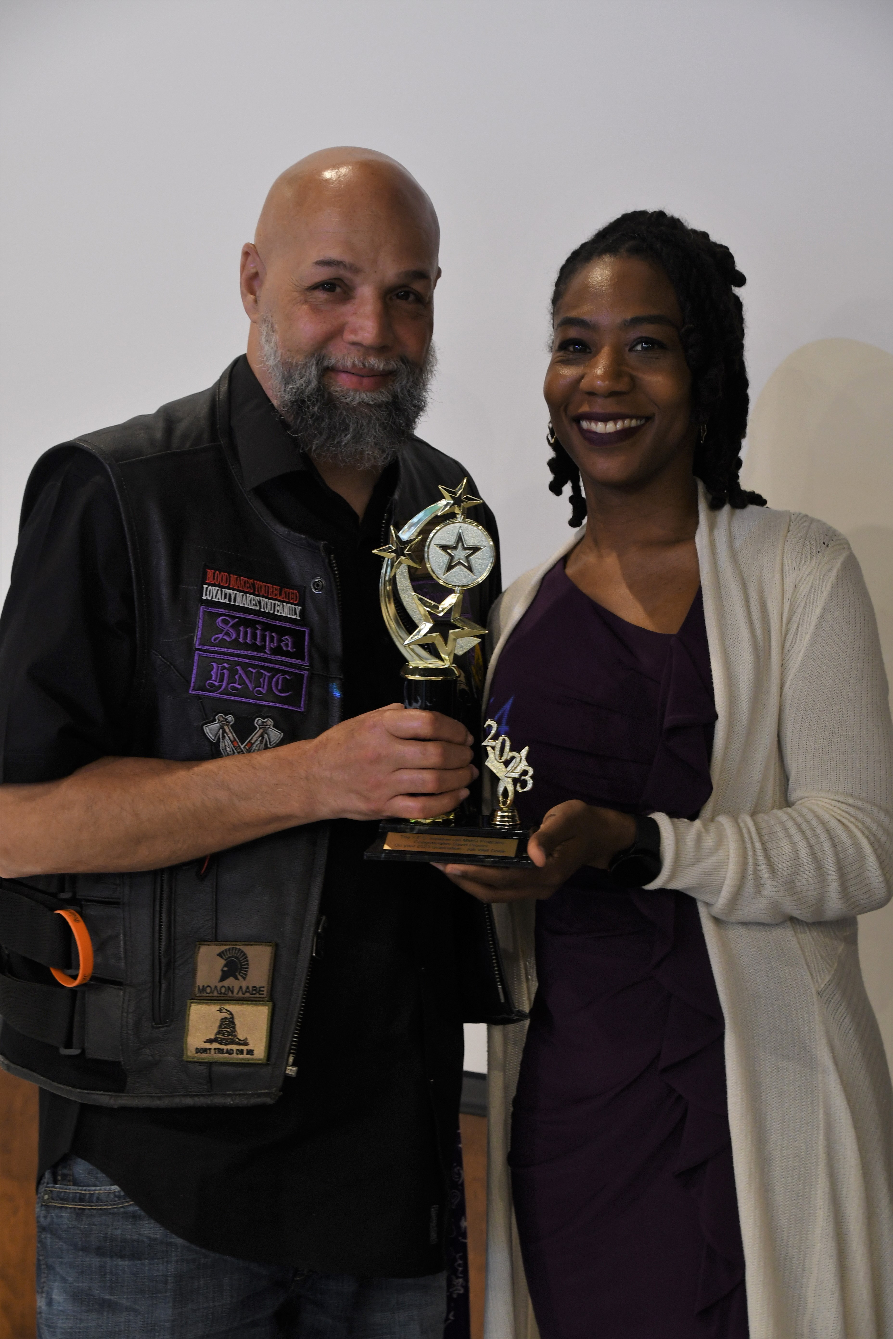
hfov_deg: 18.2
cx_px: 446
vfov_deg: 27.0
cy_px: 670
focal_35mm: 75
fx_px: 2790
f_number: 5.6
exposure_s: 1/30
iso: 1000
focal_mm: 50
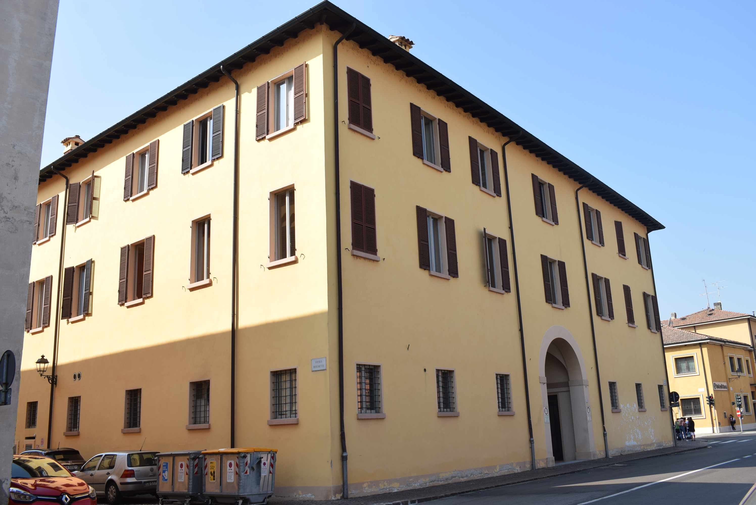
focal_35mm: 33
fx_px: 694
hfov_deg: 57.2
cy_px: 252
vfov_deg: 40.0
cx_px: 378
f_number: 10
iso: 200
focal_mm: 22
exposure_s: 1/400
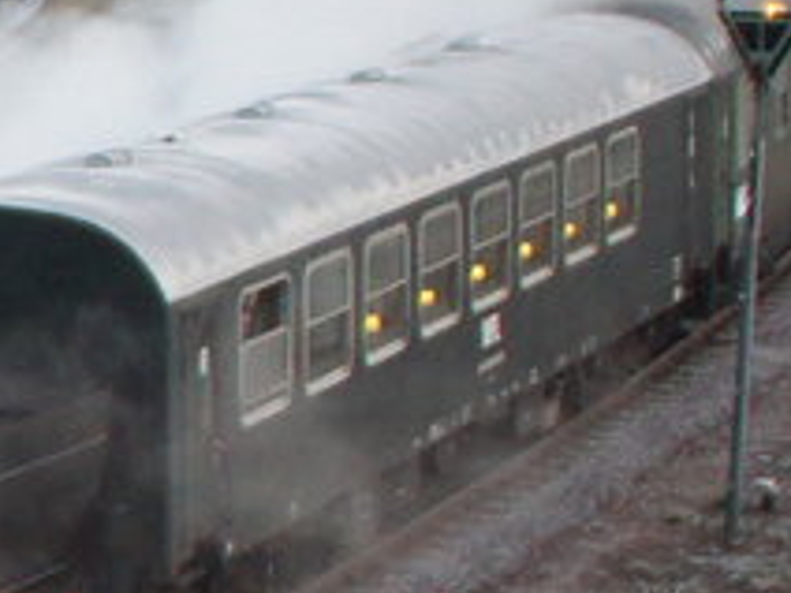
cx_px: -1052
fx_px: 4593
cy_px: 448
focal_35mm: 201
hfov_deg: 9.0
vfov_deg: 7.4
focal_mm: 18
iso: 800
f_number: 3.5
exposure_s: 1/500
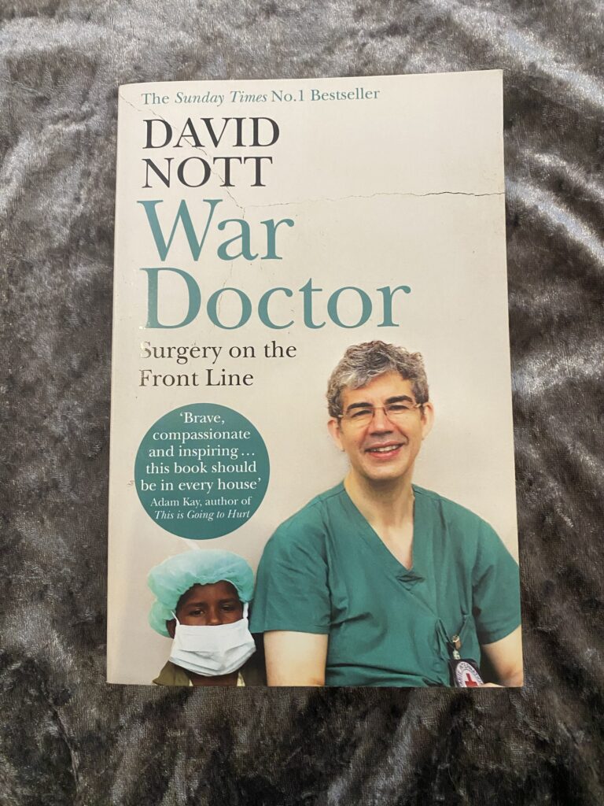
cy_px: 403
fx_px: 605
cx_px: 302
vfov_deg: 67.3
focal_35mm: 26
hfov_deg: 53.1
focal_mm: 4.25
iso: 400
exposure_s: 1/50
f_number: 1.8
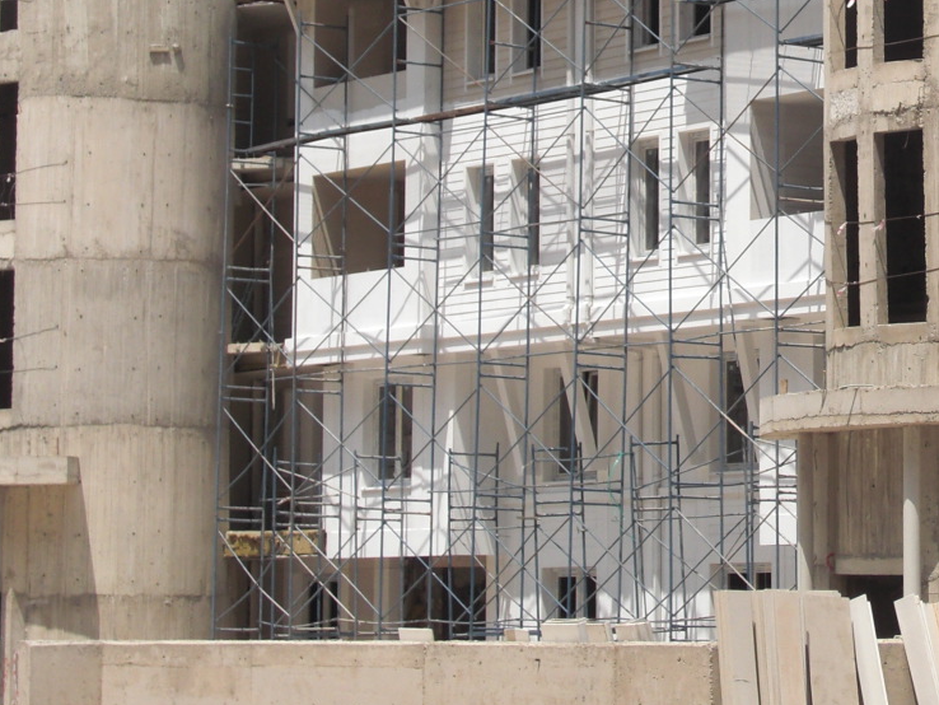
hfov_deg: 13.7
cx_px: 830
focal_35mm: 143
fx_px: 3880
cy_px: 67
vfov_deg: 10.3
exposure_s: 1/640
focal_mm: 11.7
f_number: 4.1
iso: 50
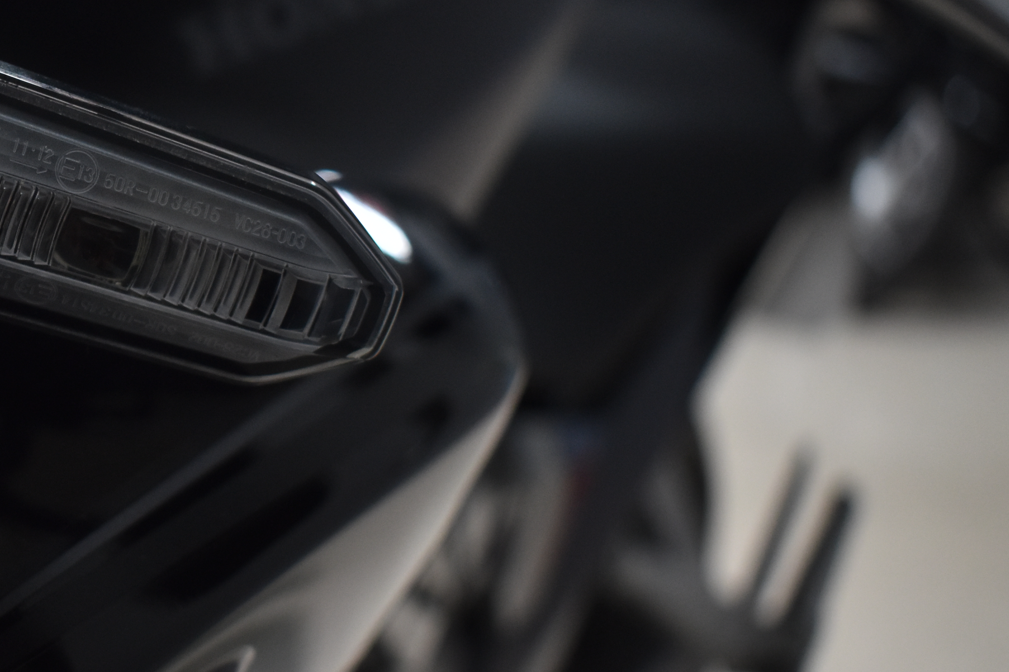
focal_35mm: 82
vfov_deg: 16.7
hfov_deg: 24.0
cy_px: 285
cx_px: 72
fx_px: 2296
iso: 800
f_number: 4.2
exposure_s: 1/60
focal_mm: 29
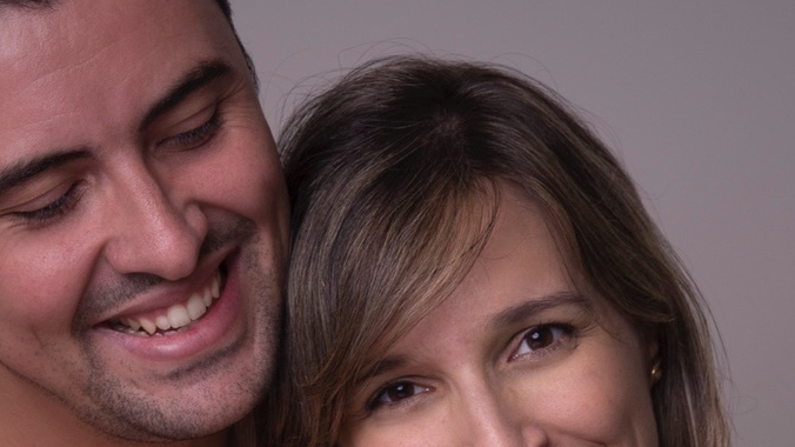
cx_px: 406
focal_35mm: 156
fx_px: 3288
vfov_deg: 7.5
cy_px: 818
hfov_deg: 13.8
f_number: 11
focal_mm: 56
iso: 100
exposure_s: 1/125
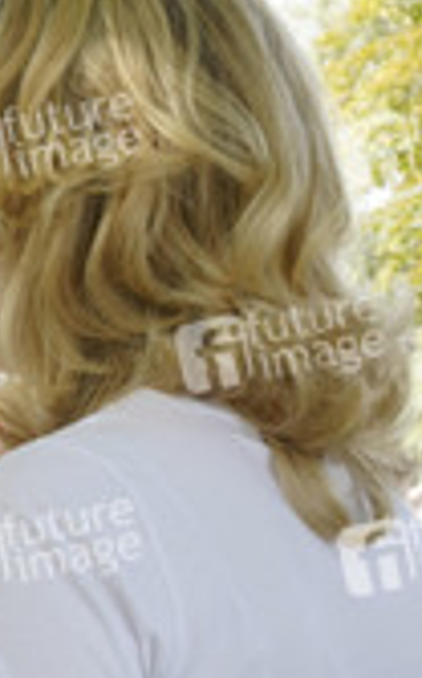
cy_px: 447
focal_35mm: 143
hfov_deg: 8.6
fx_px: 2638
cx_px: -477
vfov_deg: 14.6
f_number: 9
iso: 640
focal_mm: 52
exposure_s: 1/160
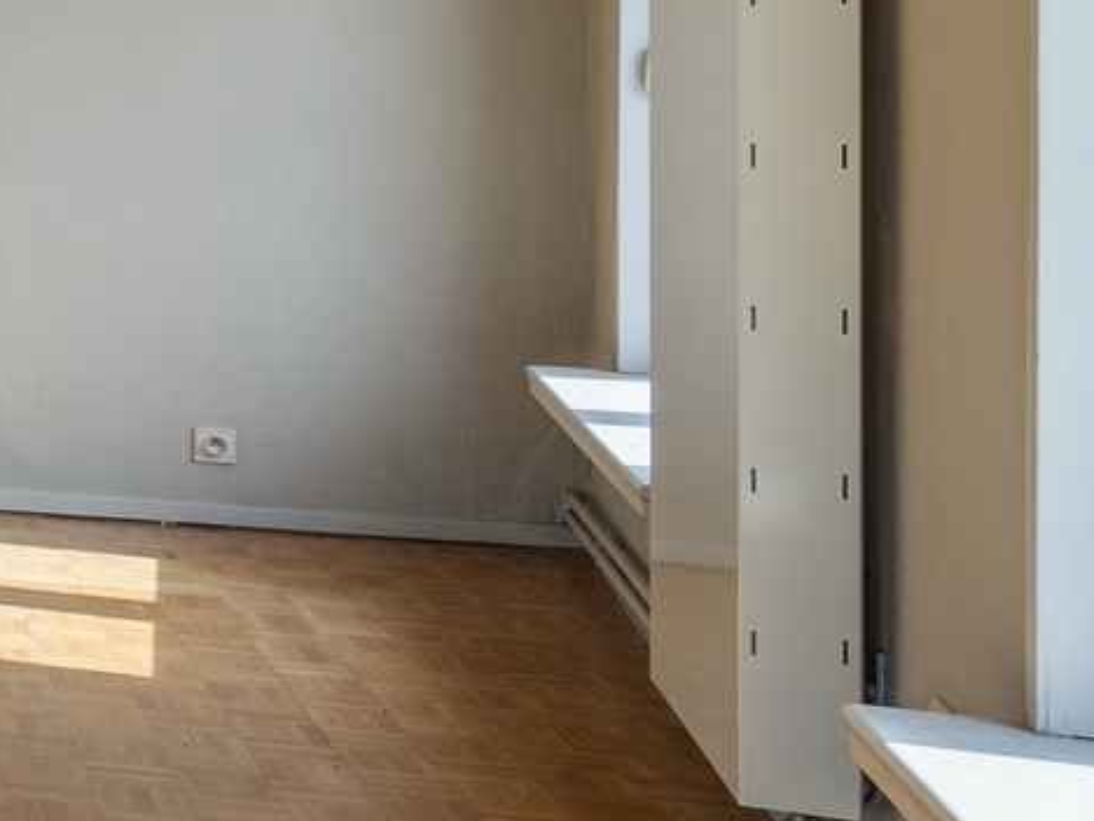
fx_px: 2181
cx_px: -1353
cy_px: 57
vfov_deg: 20.8
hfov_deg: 16.5
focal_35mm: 69
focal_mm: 14
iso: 250
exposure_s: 1/80
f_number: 9
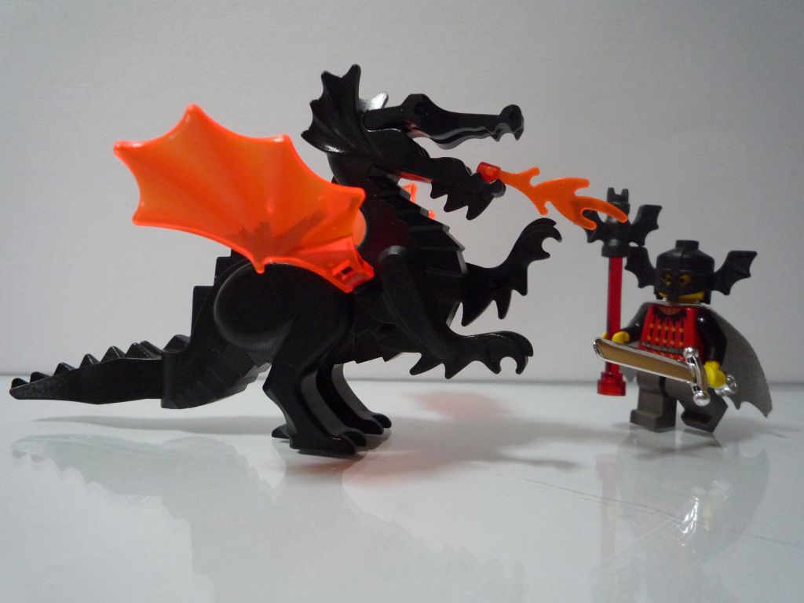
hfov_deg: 69.4
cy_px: 302
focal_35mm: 25
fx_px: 581
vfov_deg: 54.9
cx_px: 402
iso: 400
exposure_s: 1/25
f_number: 2.8
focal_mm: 4.4
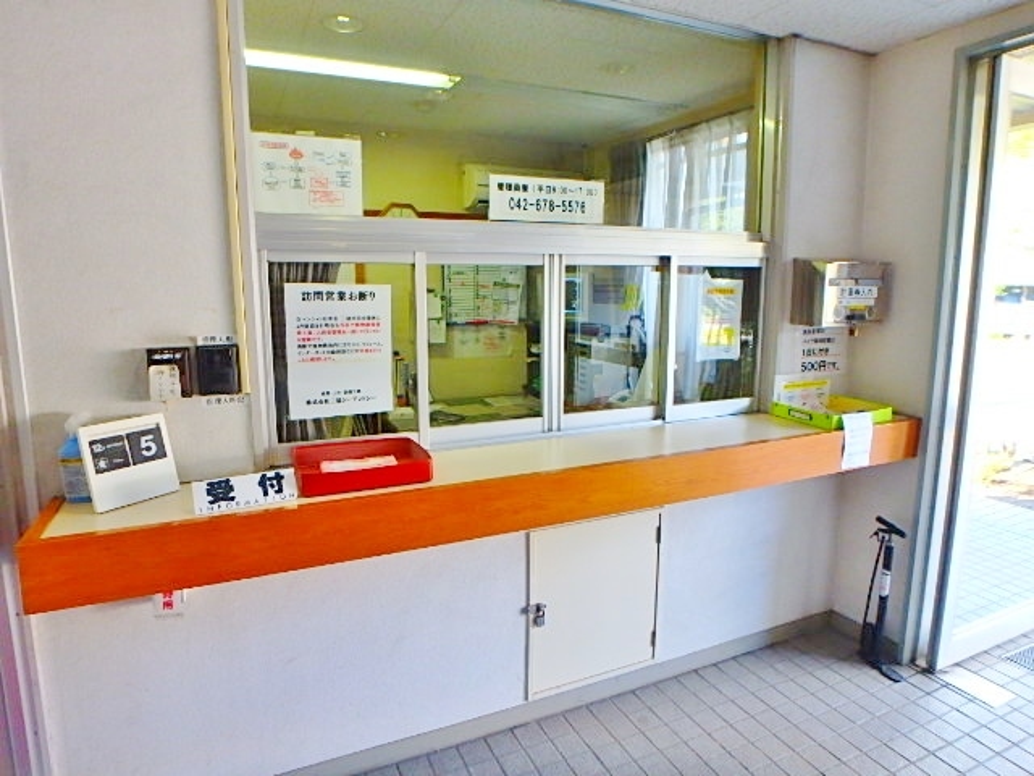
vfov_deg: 63.4
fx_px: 627
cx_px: 517
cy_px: 388
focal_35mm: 21
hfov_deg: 79.0
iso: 200
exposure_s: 1/60
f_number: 3.5
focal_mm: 3.7
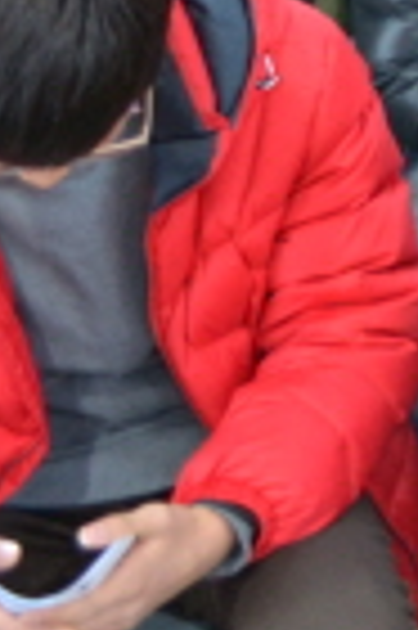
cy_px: -353
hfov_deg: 7.6
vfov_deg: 13.4
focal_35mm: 143
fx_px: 2497
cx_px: 1497
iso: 800
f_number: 3.5
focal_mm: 18
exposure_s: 1/10
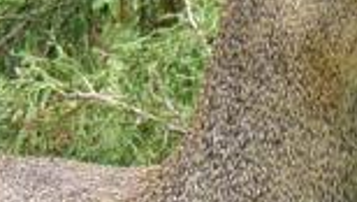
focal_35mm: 1572
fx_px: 14896
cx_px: 26
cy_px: 269
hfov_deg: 1.4
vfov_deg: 0.8
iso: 200
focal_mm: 34.9
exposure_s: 1/160
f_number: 3.7
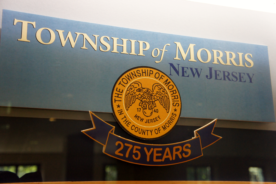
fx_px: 356
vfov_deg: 28.9
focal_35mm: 46
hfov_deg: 42.3
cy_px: 92
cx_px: 138
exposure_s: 1/50
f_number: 4.5
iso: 1000
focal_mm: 31
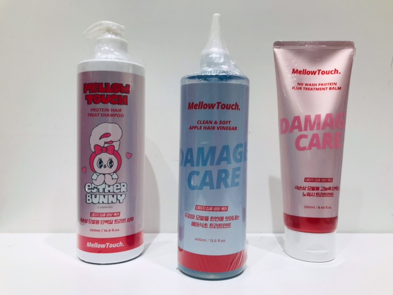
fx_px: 318
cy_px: 148
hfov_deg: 63.4
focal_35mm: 28
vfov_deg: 49.7
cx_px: 196
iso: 20
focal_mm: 3.99
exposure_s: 1/126
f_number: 1.8
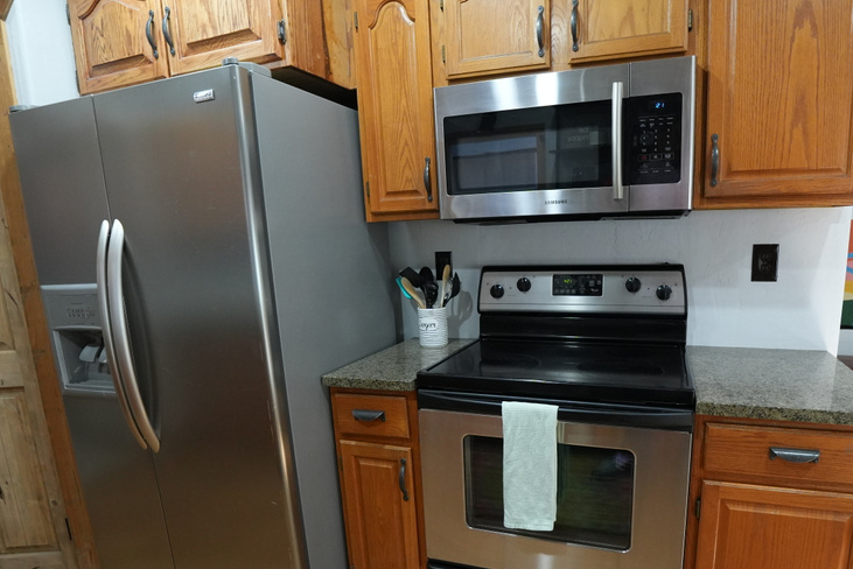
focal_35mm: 21
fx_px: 498
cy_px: 346
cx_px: 475
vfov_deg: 59.0
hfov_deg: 80.9
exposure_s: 1/160
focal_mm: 10
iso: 1600
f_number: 3.2
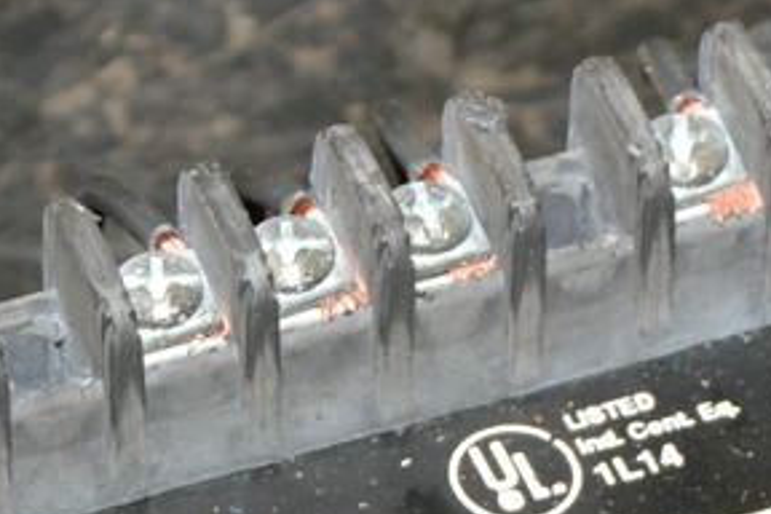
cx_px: 792
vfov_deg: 3.1
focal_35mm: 443
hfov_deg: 4.6
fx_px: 9487
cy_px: 1082
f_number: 7.1
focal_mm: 50
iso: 800
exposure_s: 1/60
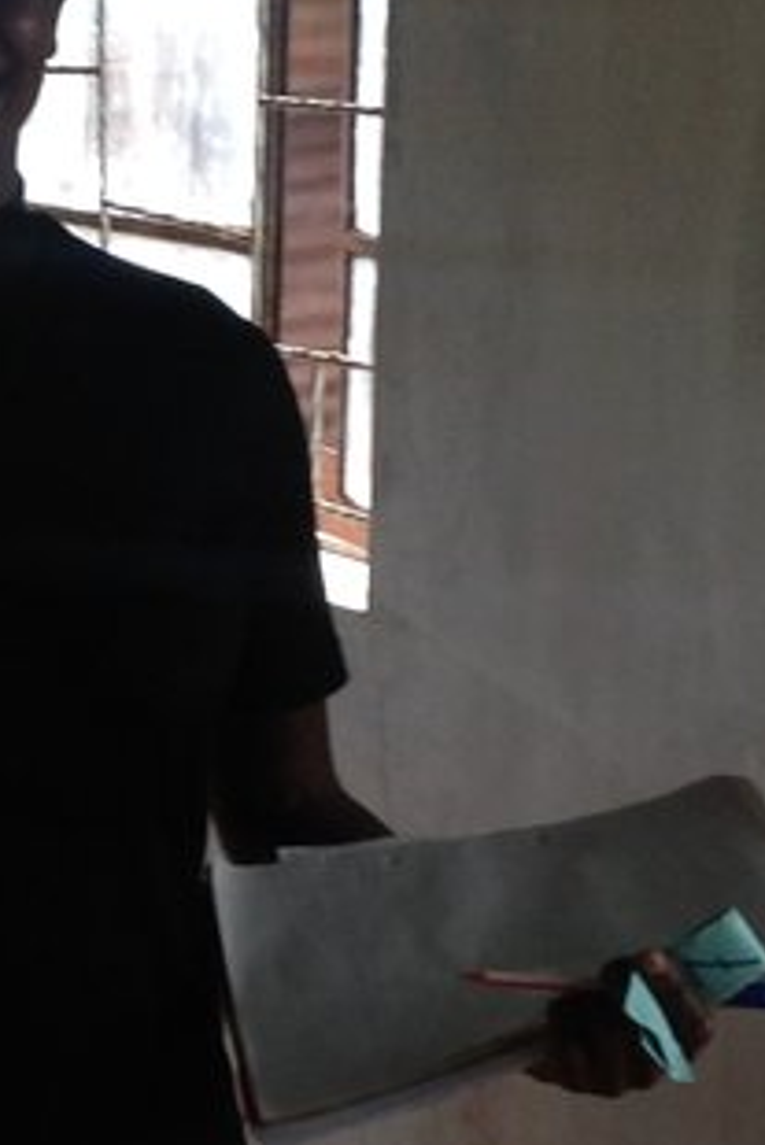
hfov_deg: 11.3
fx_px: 3820
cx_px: -89
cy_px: 604
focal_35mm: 120
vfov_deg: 17.1
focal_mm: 4.28
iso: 80
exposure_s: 1/17
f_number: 2.4
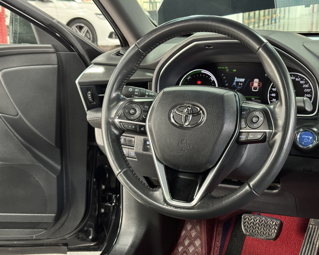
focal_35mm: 53
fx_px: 500
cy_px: 133
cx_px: 174
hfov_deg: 35.3
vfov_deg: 28.6
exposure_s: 1/25
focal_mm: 6.76
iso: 500
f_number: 1.78
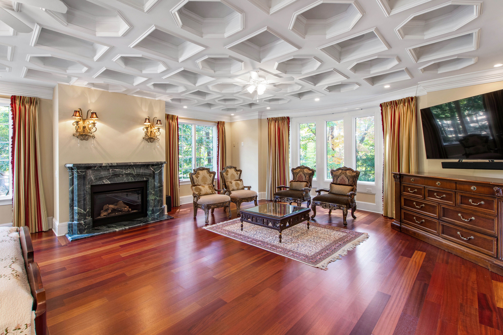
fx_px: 210
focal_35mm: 15
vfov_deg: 77.3
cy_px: 168
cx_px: 252
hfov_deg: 100.4
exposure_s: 1.3
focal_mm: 10
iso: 100
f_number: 8
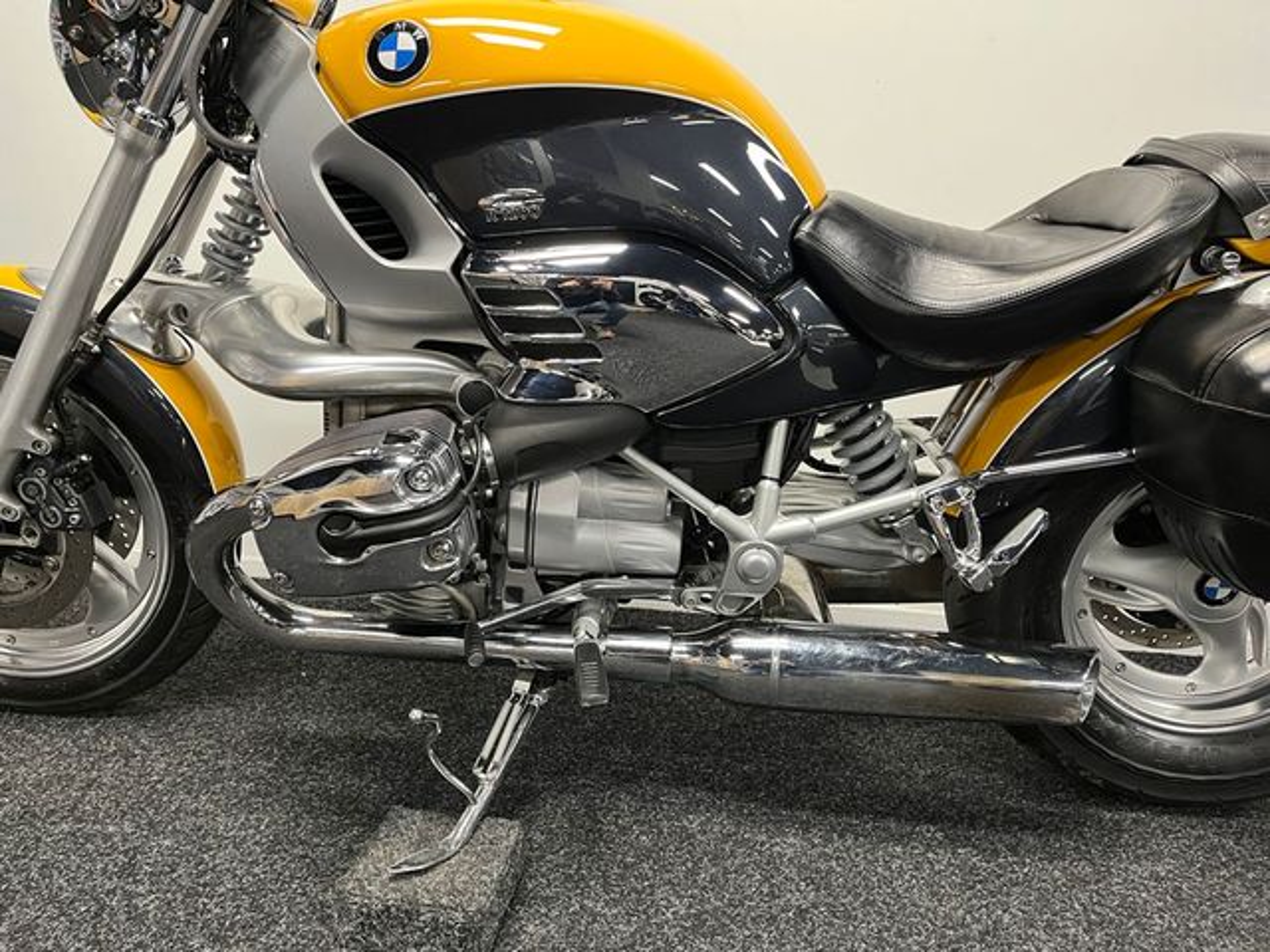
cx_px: 635
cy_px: 476
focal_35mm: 26
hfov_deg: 67.3
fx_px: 954
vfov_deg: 53.1
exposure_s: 1/50
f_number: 1.6
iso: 320
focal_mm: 5.1
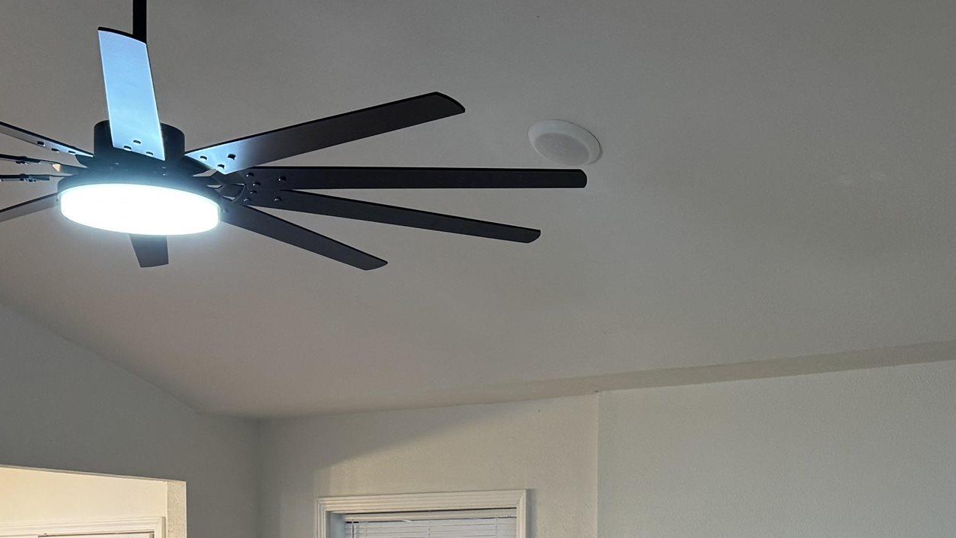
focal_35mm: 63
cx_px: 703
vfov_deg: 18.1
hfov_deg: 32.8
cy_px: 660
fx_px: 1597
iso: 200
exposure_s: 1/120
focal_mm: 6.76
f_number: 1.78
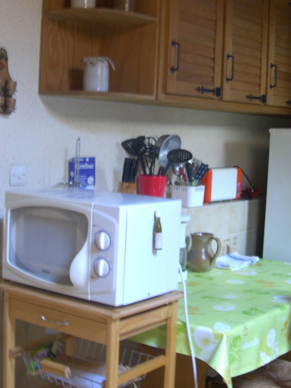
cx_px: 156
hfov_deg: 24.8
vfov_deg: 32.6
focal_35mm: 59
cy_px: 149
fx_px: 661
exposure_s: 1/4.4
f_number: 2.8
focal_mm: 7.8
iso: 64
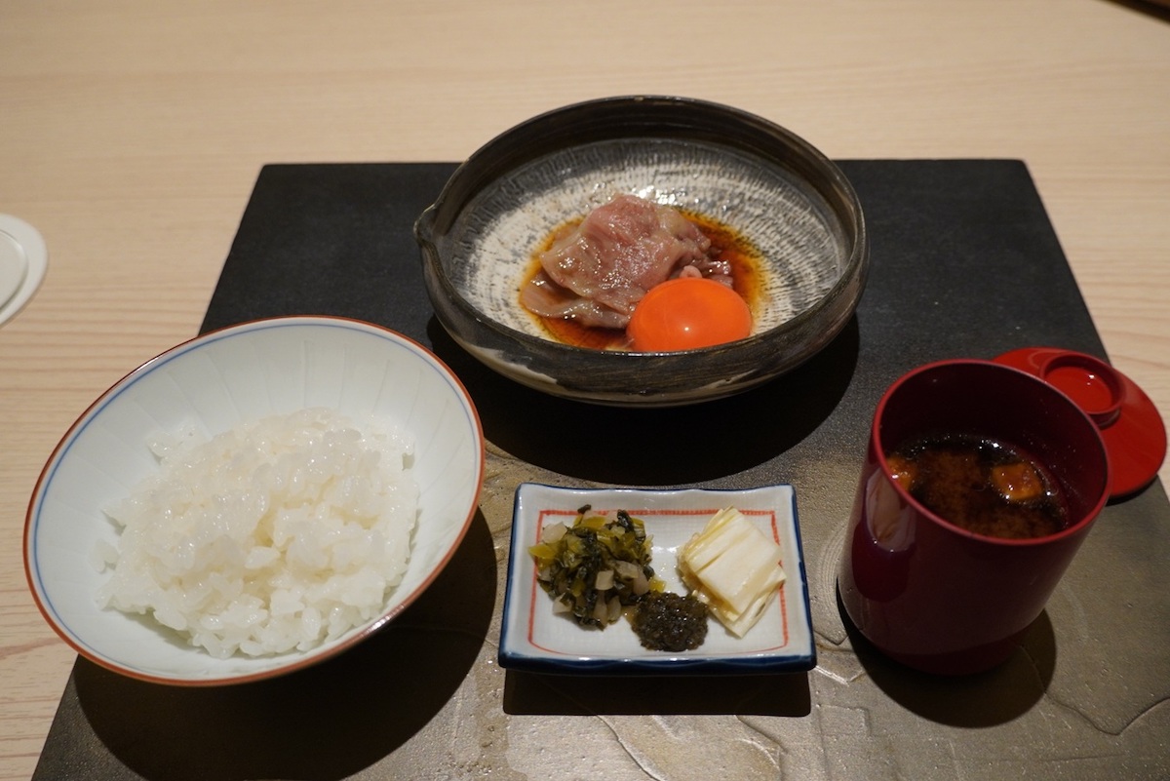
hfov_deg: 67.4
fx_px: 878
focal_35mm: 27
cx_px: 585
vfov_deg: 48.0
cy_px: 390
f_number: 3.5
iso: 640
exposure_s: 1/60
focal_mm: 18
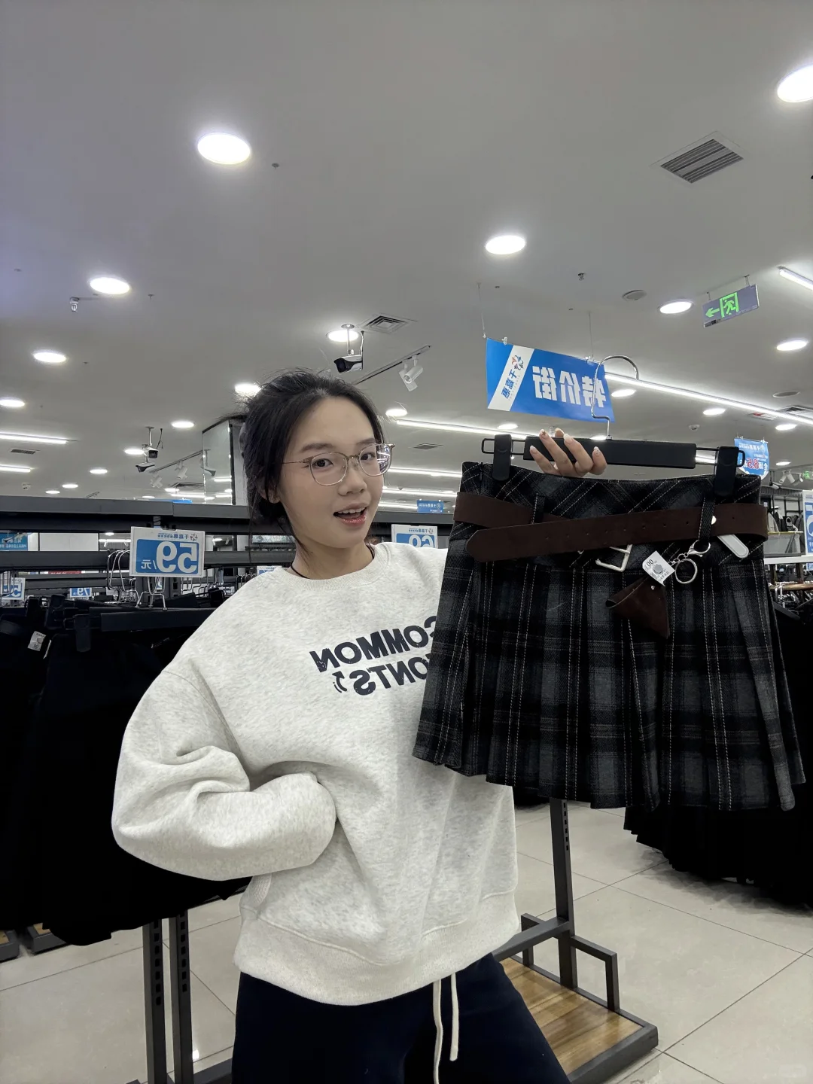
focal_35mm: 23
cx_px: 406
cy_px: 542
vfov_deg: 73.9
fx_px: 720
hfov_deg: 58.9
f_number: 1.9
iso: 80
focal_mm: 2.69
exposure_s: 1/79
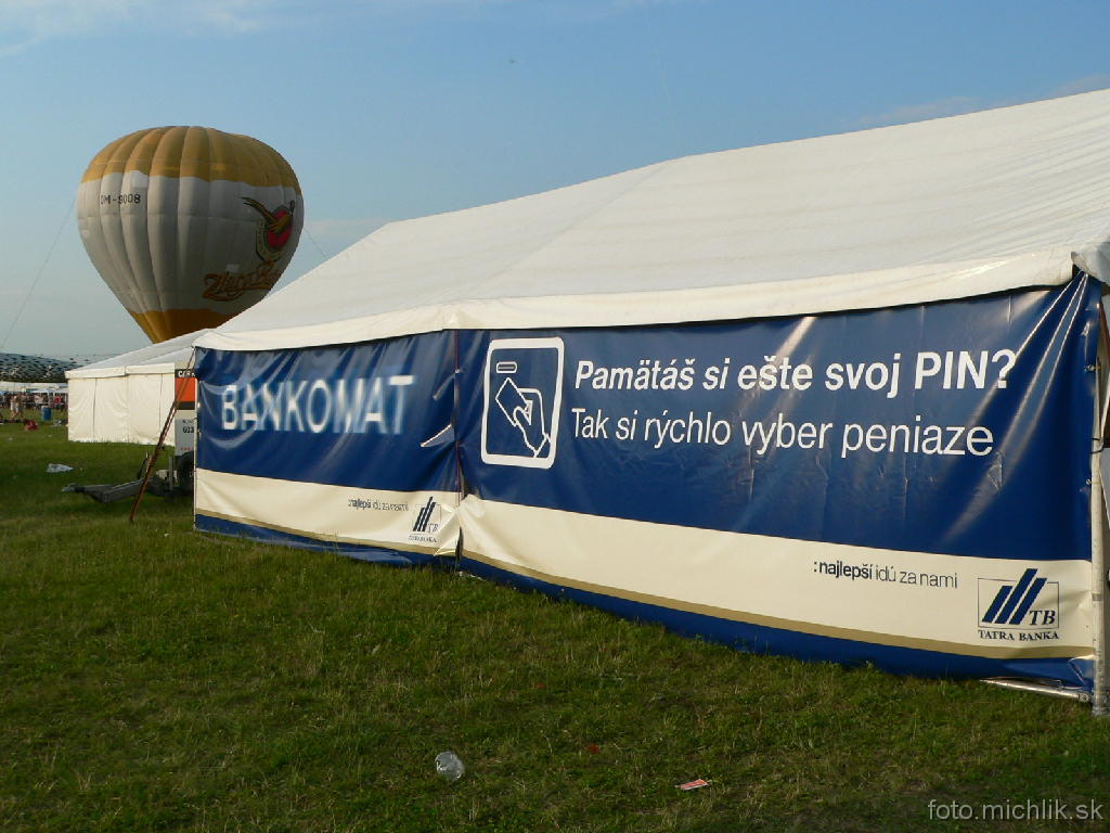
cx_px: 555
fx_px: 1154
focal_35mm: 36
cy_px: 416
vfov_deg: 39.7
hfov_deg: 51.4
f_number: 4.6
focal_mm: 6
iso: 80
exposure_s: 1/500
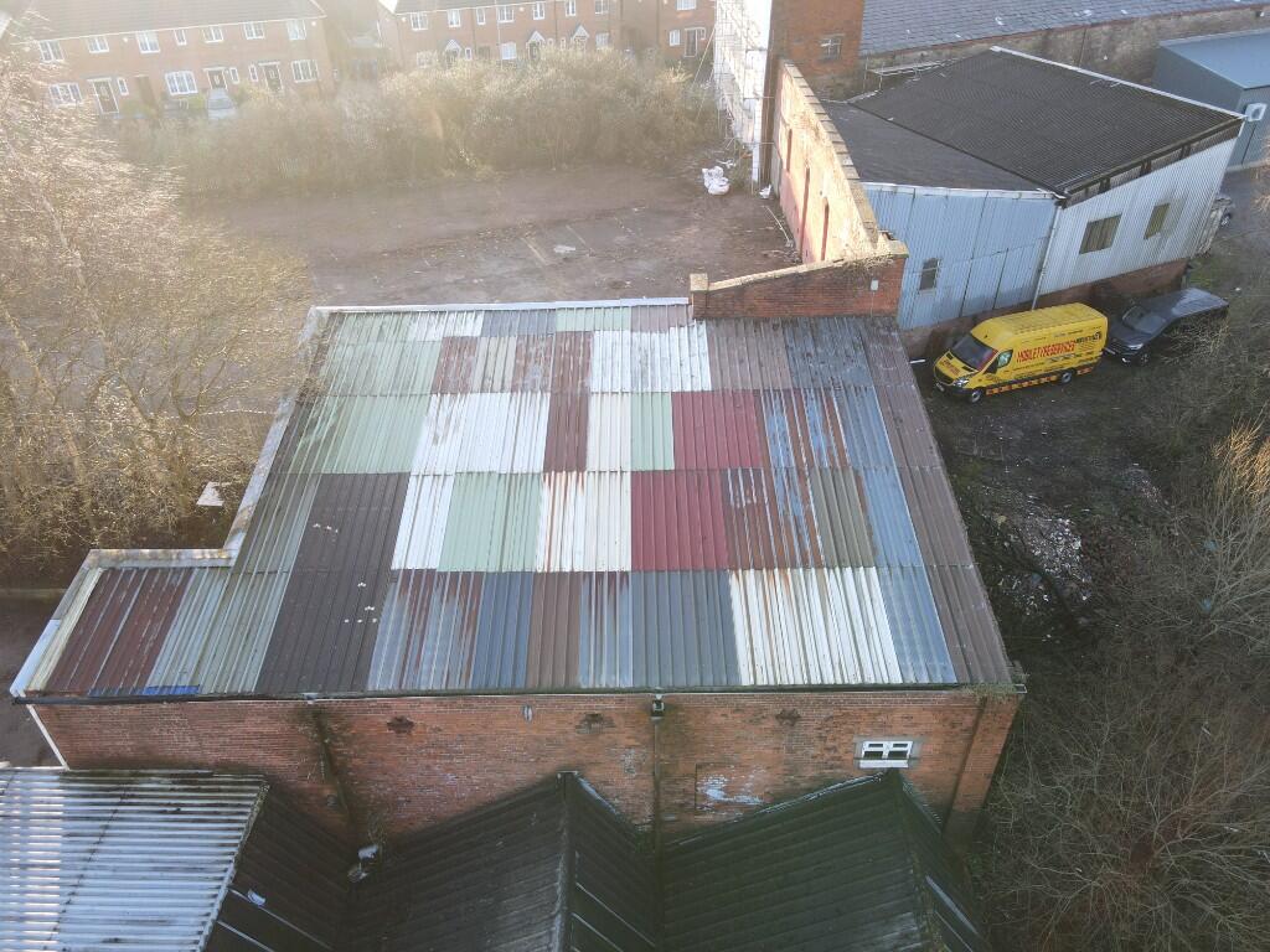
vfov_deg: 56.8
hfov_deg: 71.6
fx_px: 881
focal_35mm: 24
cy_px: 476
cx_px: 635
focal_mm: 4.5
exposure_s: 1/50
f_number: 2.8
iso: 100
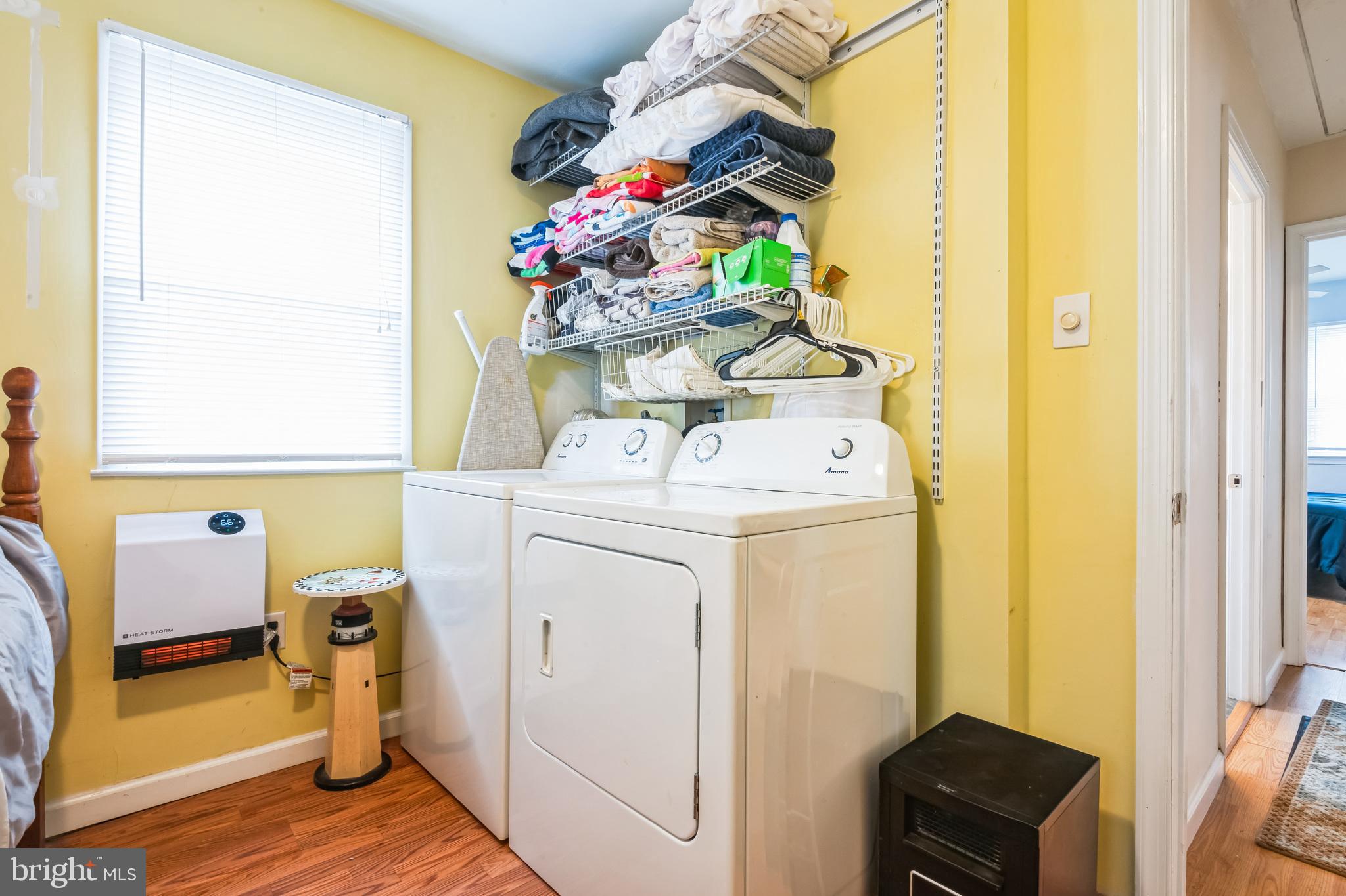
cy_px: 448
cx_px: 673
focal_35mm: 16
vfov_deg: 73.7
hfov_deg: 96.7
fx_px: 598
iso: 250
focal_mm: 16
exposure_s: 6
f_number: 16
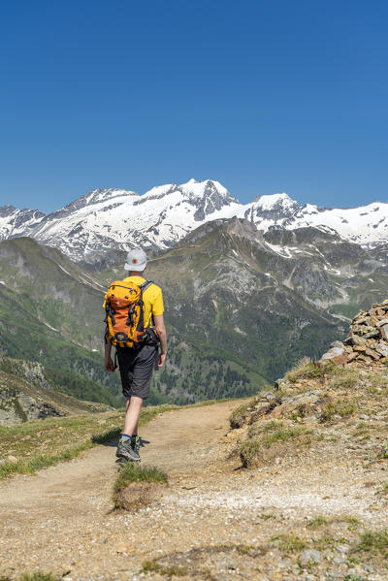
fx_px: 969
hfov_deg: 22.6
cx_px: 194
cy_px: 290
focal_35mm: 60
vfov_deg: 33.4
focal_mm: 60
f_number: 8
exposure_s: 1/1000
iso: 200
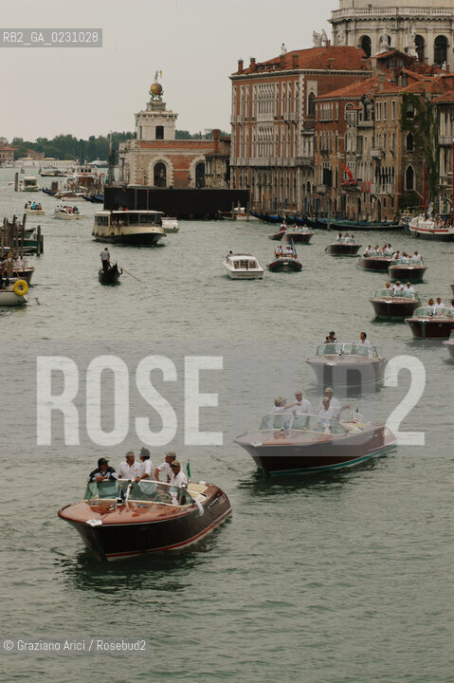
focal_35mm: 142
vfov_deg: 14.4
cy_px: 342
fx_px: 2699
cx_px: 227
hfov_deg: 9.6
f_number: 5.6
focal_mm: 95
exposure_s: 1/500
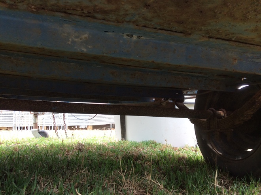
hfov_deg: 56.9
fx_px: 241
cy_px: 98
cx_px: 130
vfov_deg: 44.1
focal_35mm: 32
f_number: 2.4
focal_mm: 3.3
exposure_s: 1/164
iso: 32
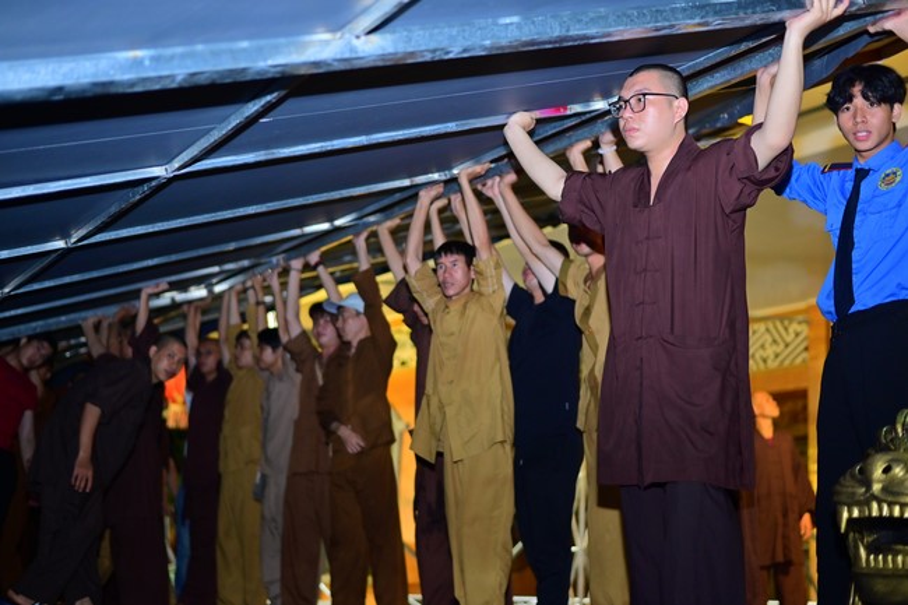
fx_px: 1261
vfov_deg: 27.0
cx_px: 454
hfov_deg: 39.6
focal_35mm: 50
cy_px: 302
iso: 1250
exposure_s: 1/100
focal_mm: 50
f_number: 2
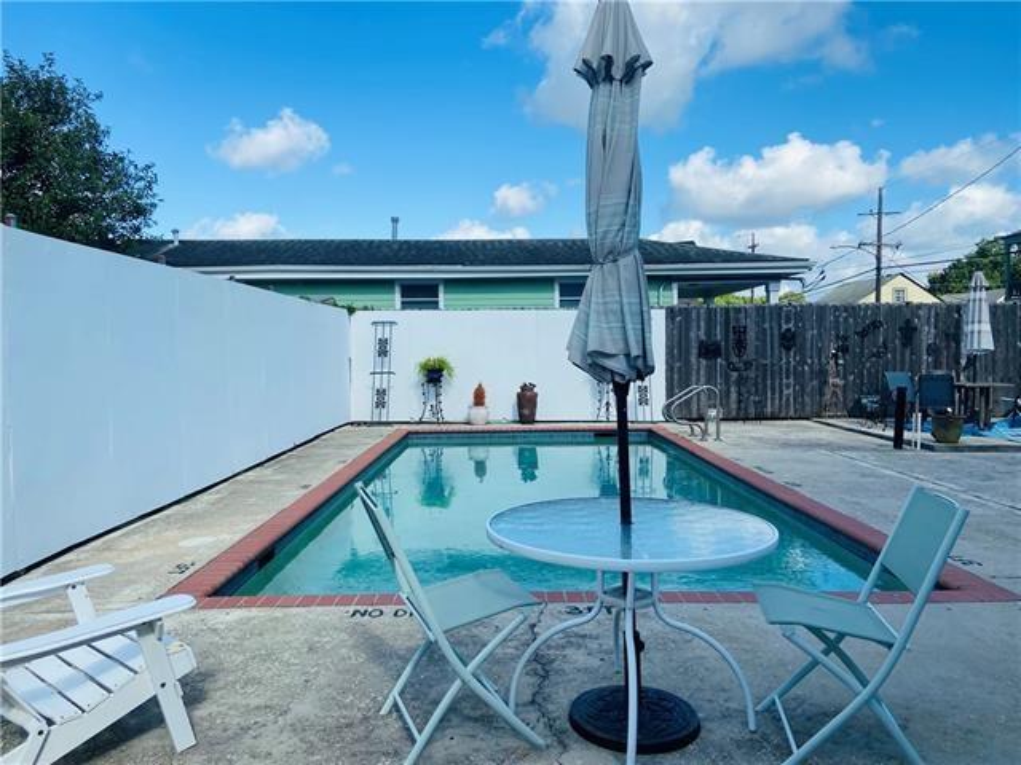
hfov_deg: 67.3
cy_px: 382
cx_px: 510
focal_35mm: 26
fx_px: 767
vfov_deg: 53.1
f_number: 1.8
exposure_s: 1/2625
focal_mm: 4.25
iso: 32
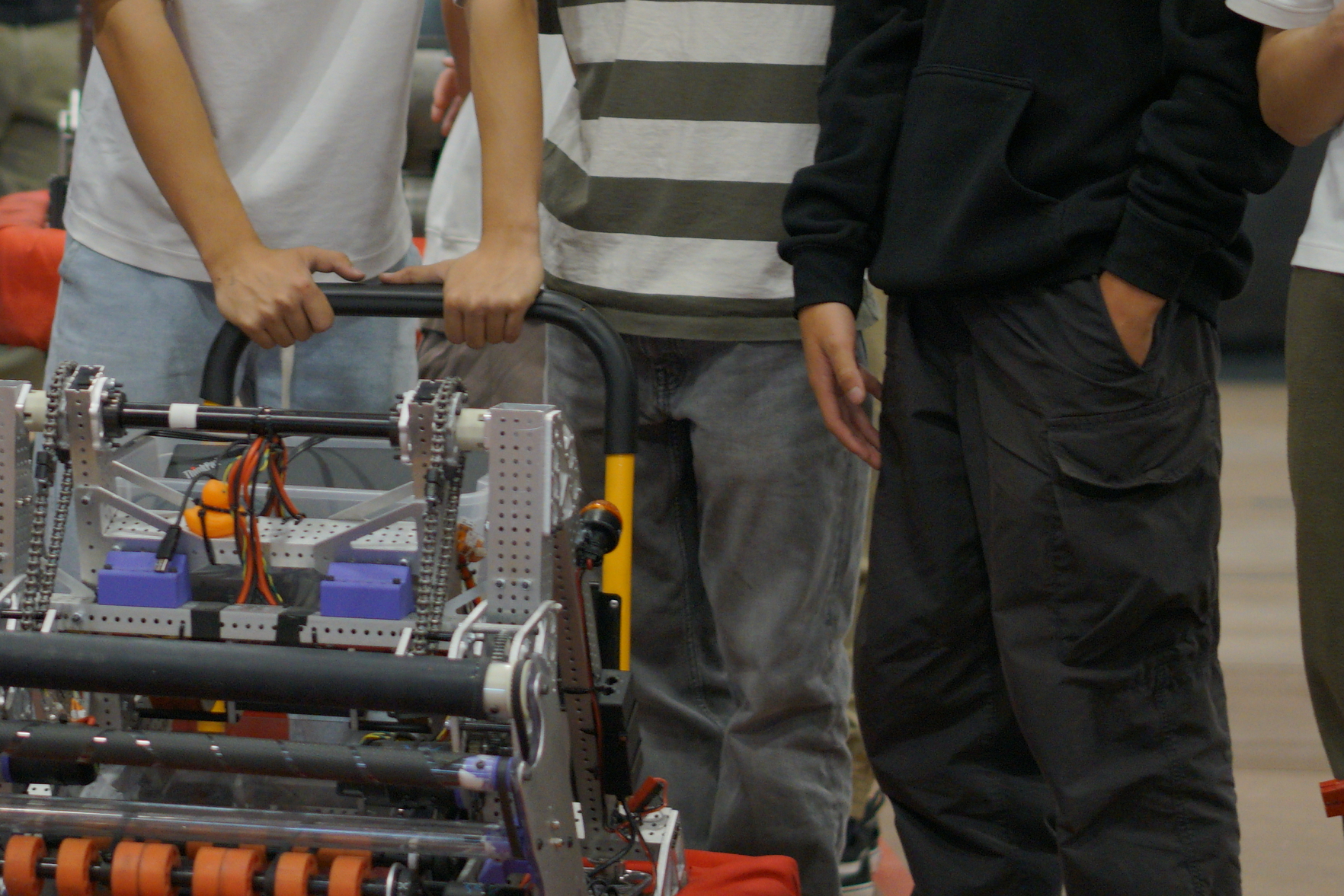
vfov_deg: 5.5
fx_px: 9298
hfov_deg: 8.2
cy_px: 188
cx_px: 186
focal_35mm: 249
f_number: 1.8
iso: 800
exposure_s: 1/320
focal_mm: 85
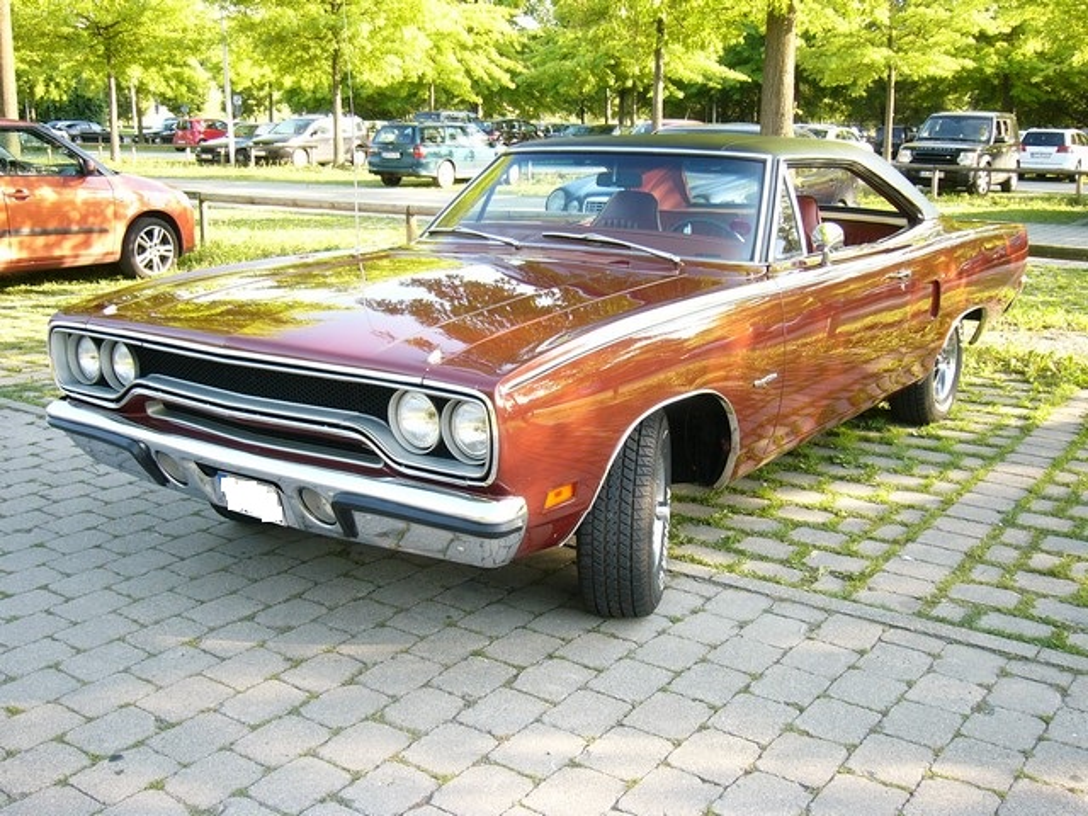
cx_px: 544
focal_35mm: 38
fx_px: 1194
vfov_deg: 37.7
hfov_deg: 49.0
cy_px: 408
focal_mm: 6.3
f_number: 2.9
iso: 50
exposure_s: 1/60
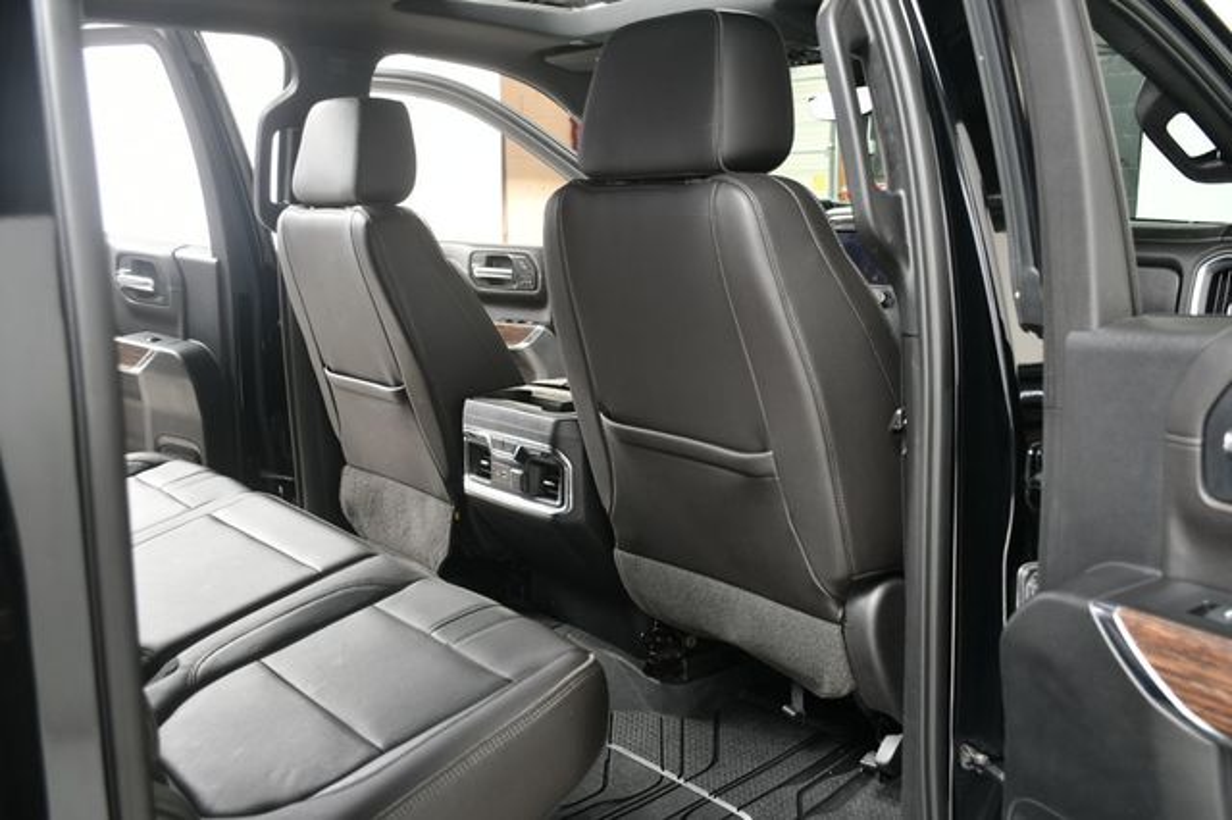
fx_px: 1129
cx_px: 616
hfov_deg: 57.2
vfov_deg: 39.9
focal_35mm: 33
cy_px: 410
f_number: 3.5
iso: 100
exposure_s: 1/160
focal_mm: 22
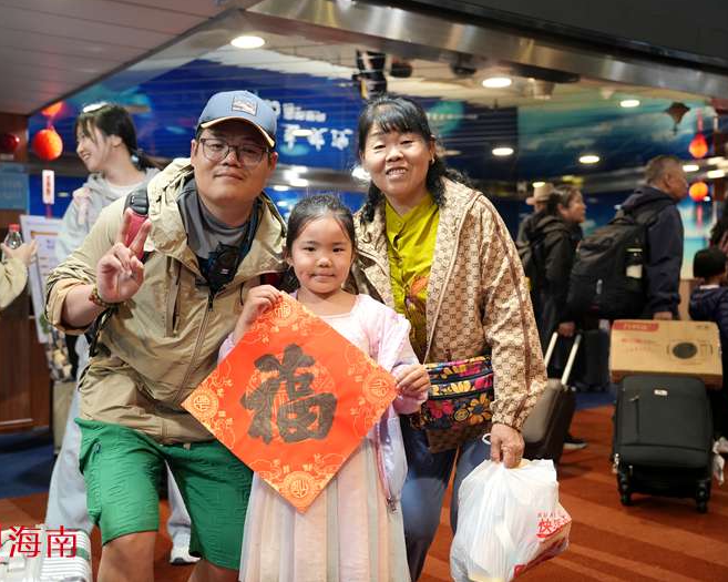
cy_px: 288
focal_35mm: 40
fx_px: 861
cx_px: 297
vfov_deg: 37.3
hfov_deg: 45.6
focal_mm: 35
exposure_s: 1/100
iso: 1250
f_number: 2.8
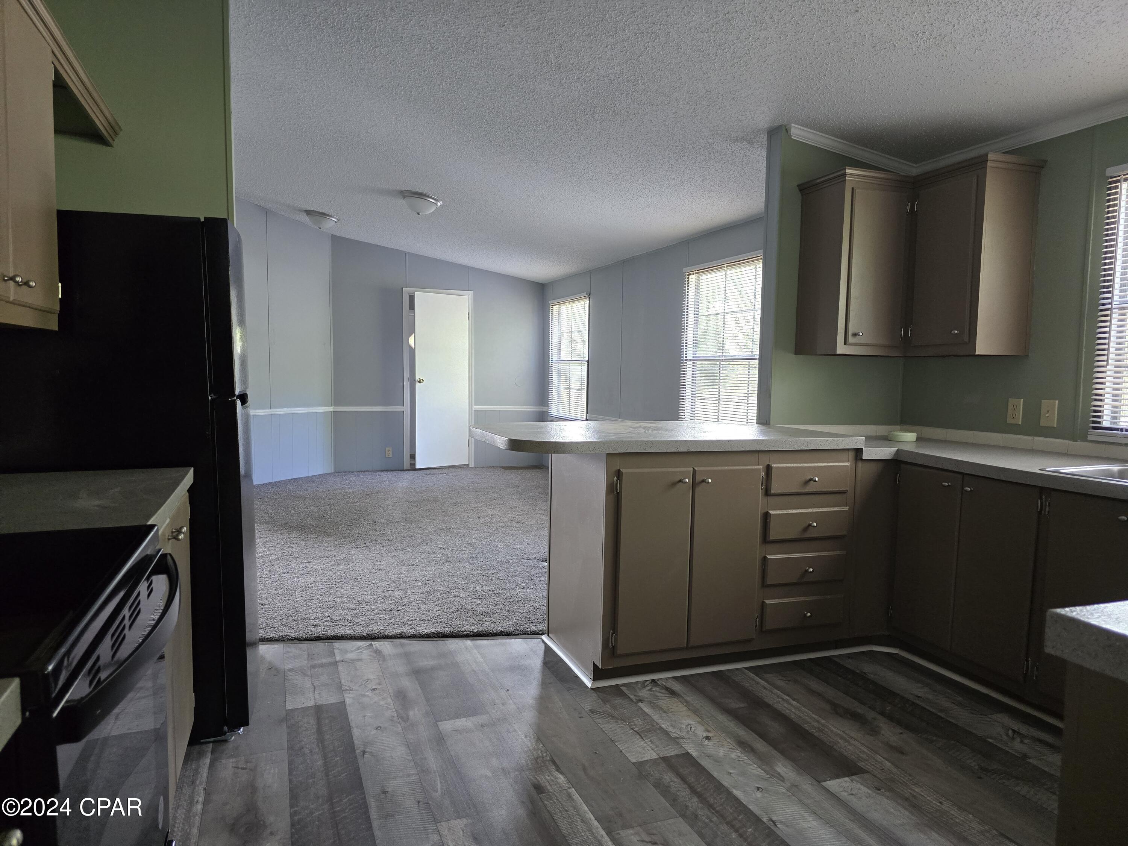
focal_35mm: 23
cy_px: 423
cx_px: 564
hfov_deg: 73.9
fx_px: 749
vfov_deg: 58.9
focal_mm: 6.3
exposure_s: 1/120
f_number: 1.7
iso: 500
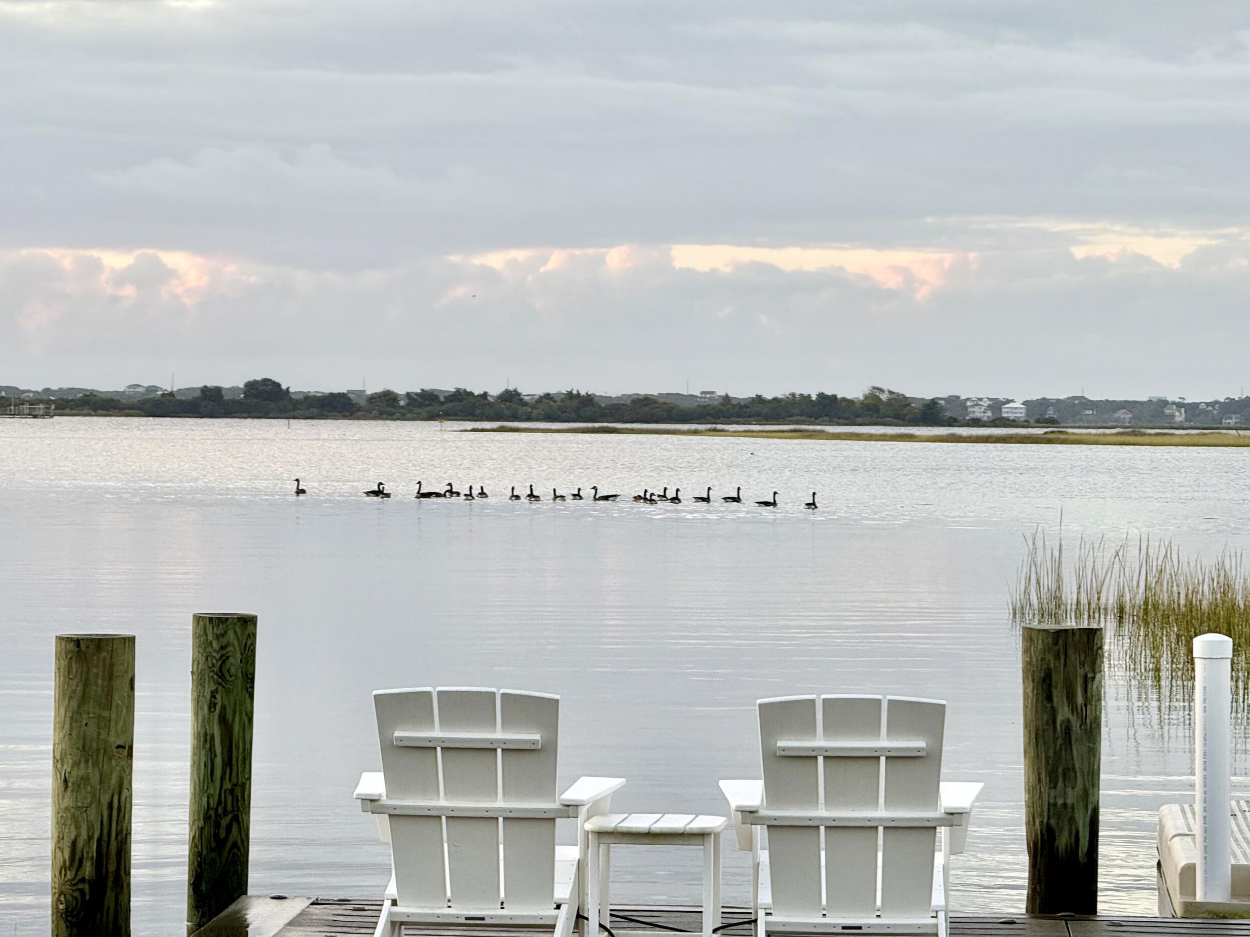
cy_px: 522
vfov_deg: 10.2
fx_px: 5272
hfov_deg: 13.5
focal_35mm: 146
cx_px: 596
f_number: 2.8
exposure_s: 1/99
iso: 50
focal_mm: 15.66
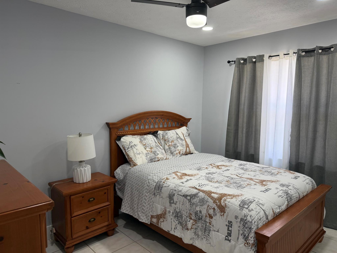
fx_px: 234
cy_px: 126
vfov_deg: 56.8
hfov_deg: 71.6
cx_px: 168
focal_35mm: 24
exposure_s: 1/127
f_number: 1.78
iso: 125
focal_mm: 6.76
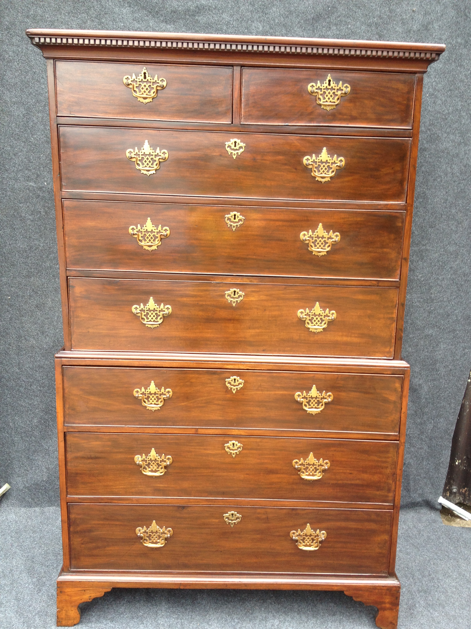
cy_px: 314
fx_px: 635
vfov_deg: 52.6
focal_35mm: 35
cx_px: 236
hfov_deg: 40.7
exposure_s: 1/120
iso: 64
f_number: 2.4
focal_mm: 4.28
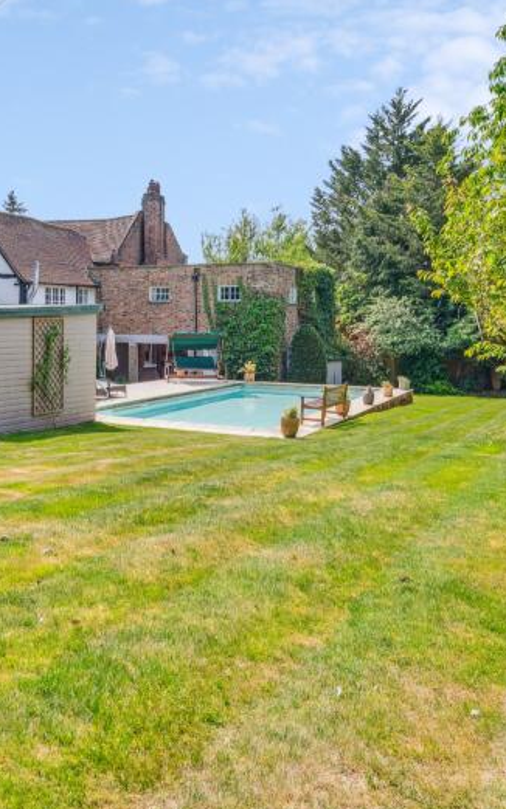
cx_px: 192
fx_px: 706
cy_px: 344
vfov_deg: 59.4
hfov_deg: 39.2
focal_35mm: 32
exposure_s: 1/1000
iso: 640
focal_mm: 16
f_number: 5
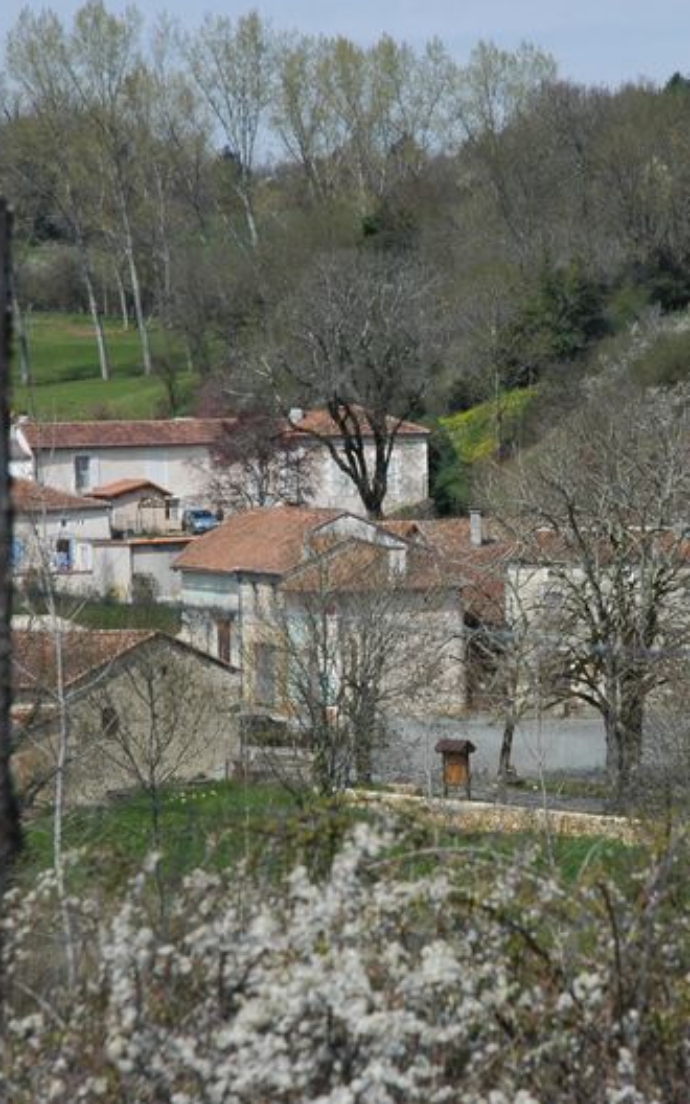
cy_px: 552
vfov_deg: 12.9
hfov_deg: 8.1
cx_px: 470
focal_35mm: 162
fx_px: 4874
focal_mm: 70
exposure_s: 1/400
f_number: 11
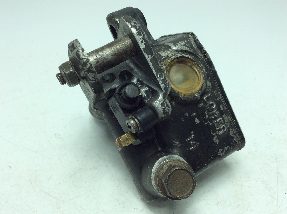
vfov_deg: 44.1
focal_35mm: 32
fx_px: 265
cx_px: 144
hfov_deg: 56.9
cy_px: 107
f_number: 2.4
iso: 32
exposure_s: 1/318
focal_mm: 3.3
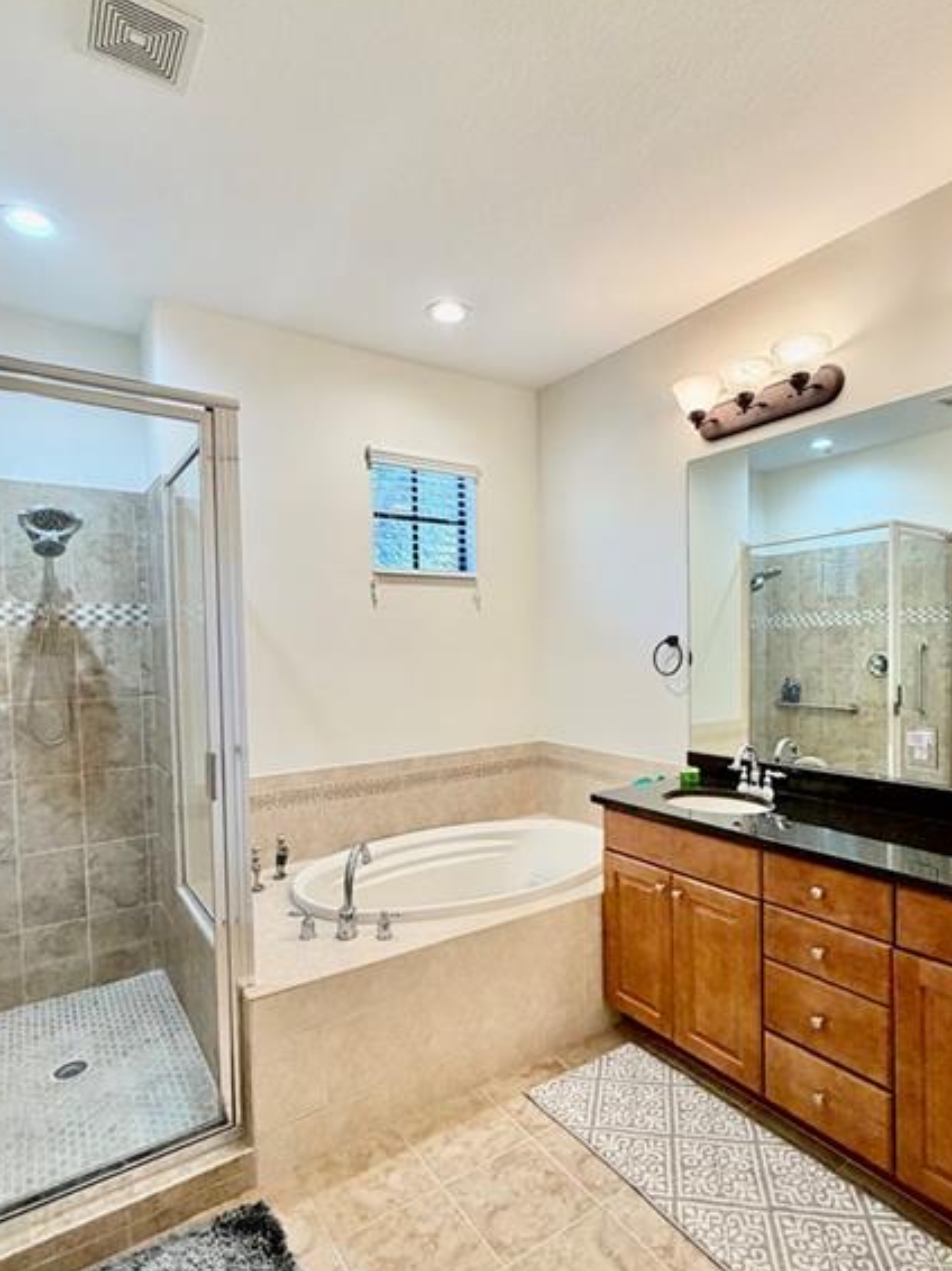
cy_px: 671
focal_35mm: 19
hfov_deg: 68.5
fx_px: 697
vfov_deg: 84.6
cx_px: 512
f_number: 2.2
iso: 200
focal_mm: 2.22
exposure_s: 1/120
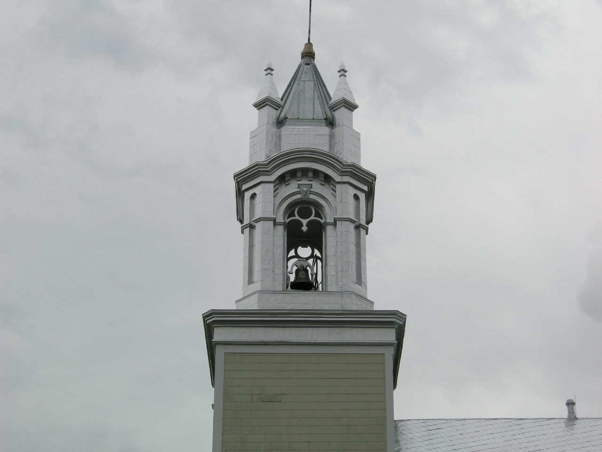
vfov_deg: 16.6
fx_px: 1548
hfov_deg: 22.0
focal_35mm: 89
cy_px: 226
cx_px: 301
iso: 64
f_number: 5.3
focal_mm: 18.6
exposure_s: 1/214
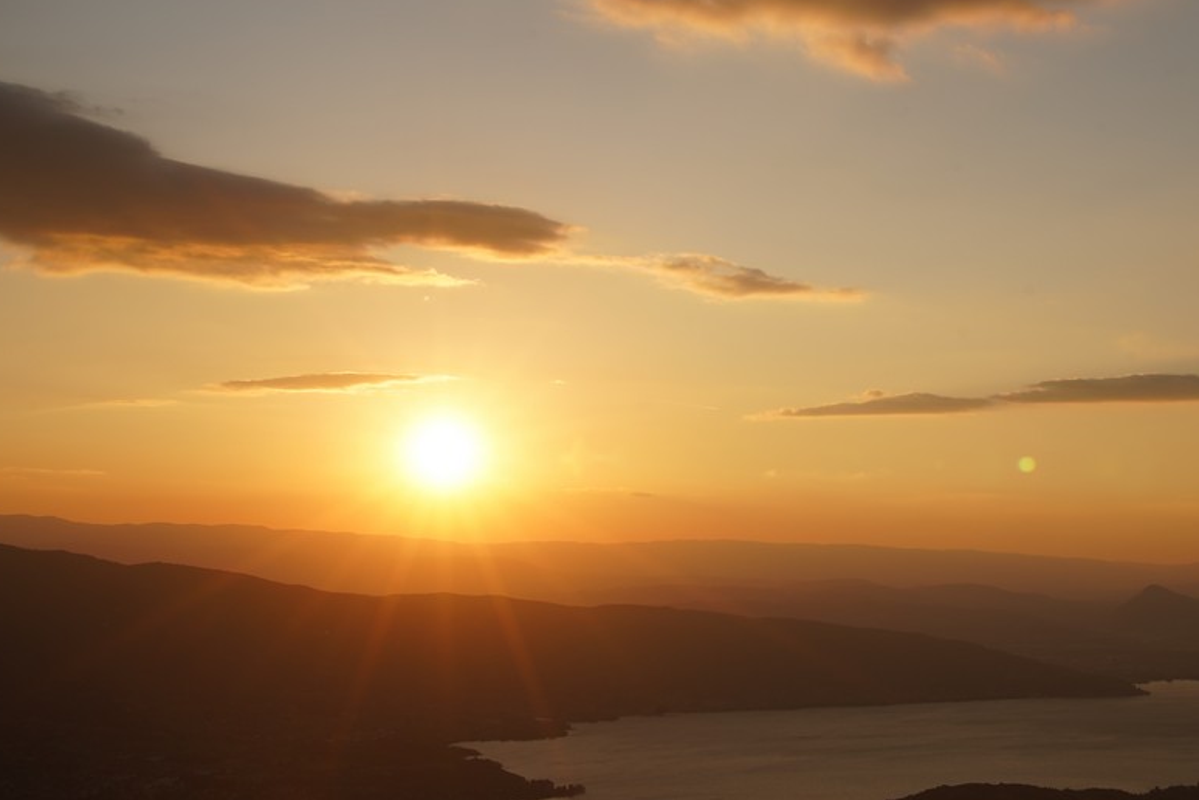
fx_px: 2065
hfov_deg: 32.2
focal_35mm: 62
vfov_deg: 21.9
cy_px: 454
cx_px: 759
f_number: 14
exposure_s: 1/100
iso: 100
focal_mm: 40
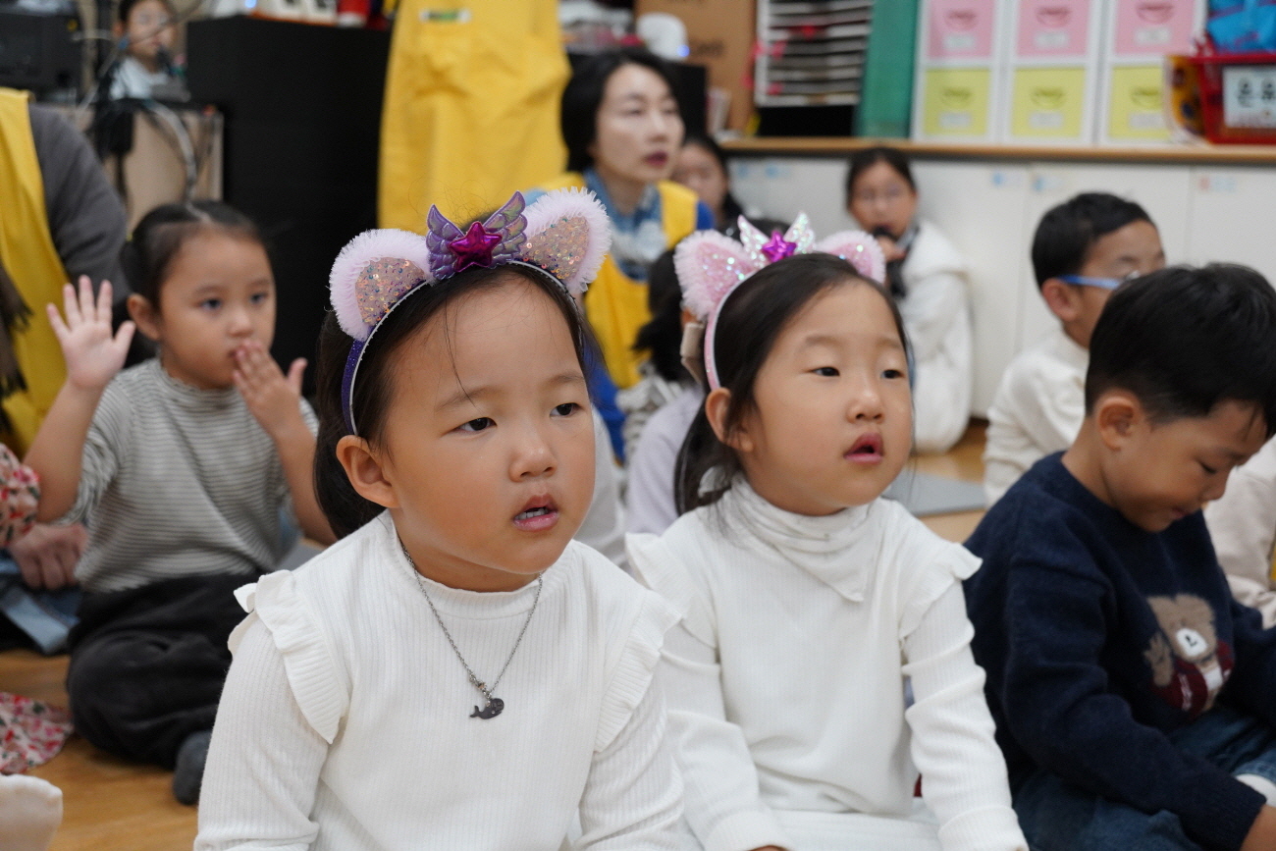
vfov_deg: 26.5
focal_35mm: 51
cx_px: 638
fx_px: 1808
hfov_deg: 38.9
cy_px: 426
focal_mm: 51
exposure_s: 1/125
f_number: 5.6
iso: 2500
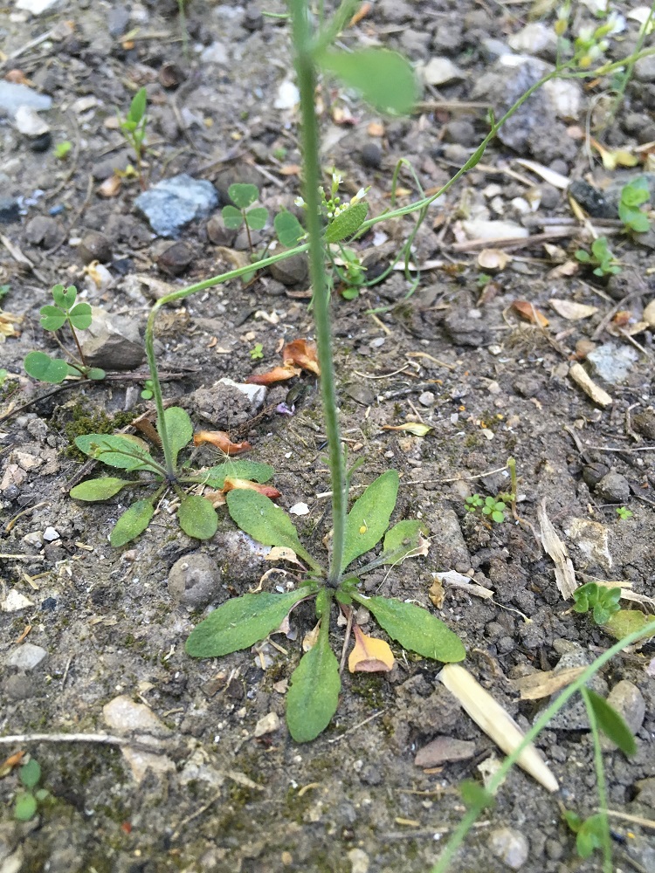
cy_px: 436
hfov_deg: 48.2
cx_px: 328
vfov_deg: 61.7
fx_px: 732
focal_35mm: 29
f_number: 2.2
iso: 50
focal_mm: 4.15
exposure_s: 1/33
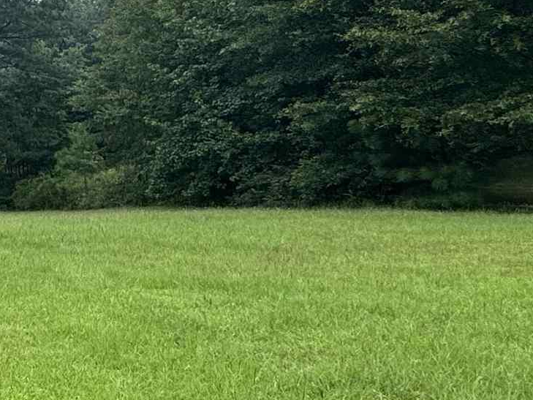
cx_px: -282
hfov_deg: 24.6
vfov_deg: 24.7
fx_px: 909
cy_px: 137
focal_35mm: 59
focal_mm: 2.22
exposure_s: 1/1034
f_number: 2.2
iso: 50
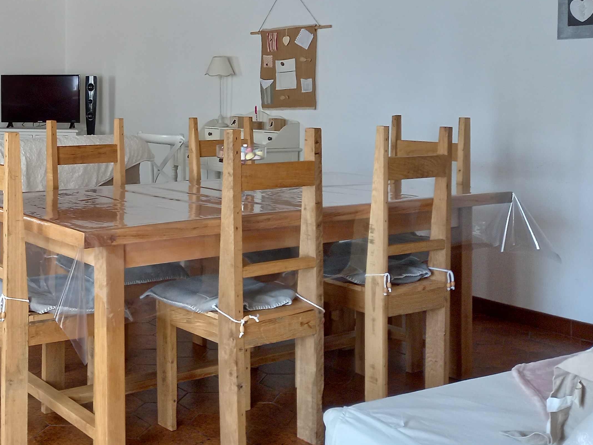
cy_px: 116
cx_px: 62
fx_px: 805
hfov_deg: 37.8
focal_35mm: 47
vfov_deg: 30.4
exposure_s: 1/59
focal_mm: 4.6
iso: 200
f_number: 2
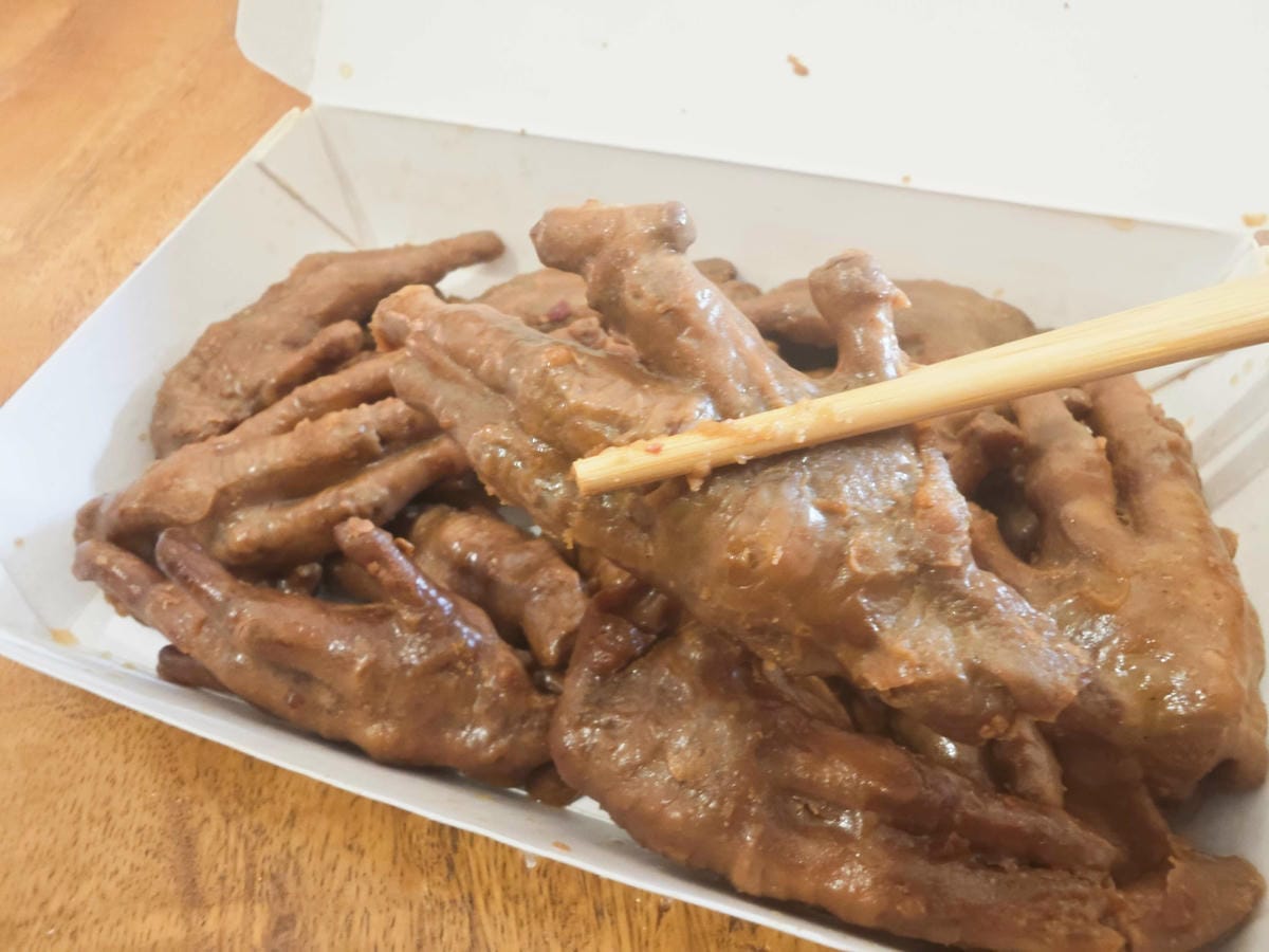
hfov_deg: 73.9
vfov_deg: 58.9
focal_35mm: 23
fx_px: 843
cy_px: 476
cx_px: 634
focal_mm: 2.03
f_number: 1.8
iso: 250
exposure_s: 1/30
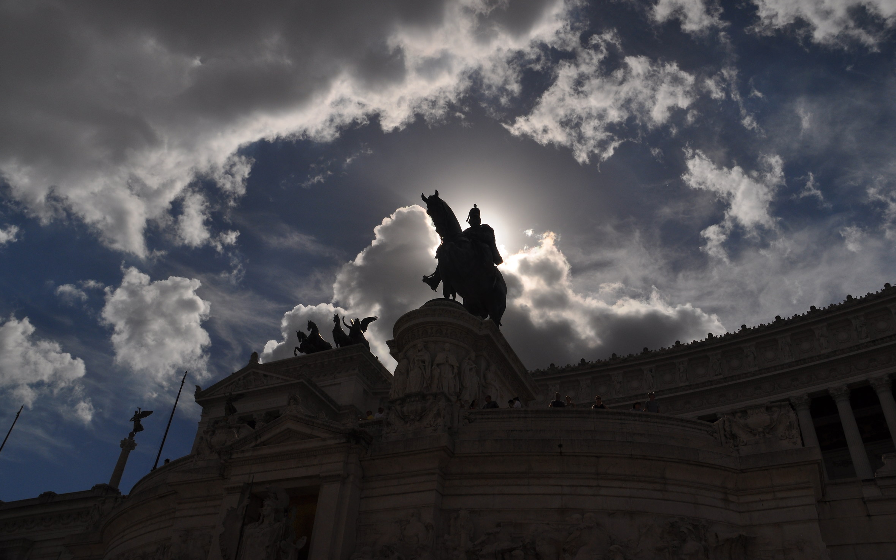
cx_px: 450
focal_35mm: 28
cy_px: 261
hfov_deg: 66.5
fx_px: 684
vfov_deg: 44.5
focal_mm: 18
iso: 200
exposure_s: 1/400
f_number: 10
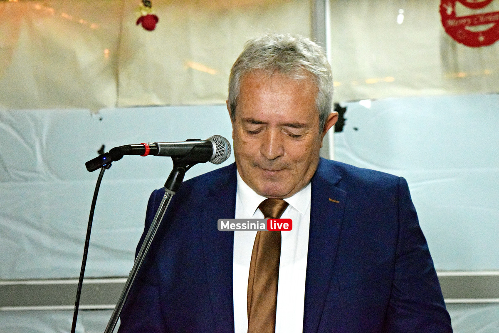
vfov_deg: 16.6
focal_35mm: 82
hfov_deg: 24.6
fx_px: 1143
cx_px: 250
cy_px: 166
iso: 12800
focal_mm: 55
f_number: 5.6
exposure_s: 1/160
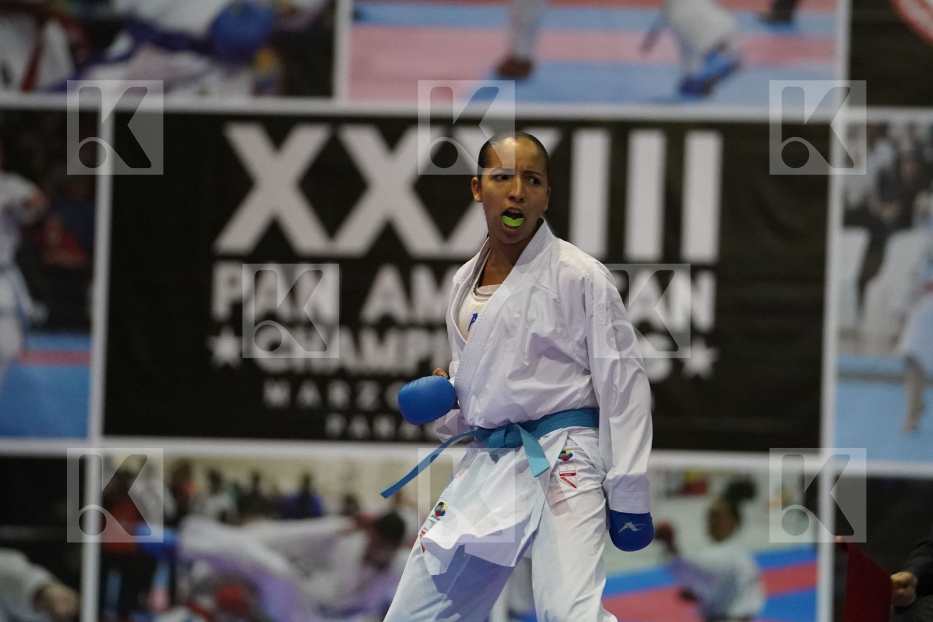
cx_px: 466
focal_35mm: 268
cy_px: 311
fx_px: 6945
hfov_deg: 7.7
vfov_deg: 5.1
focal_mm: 179
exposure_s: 1/640
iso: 6400
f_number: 2.8
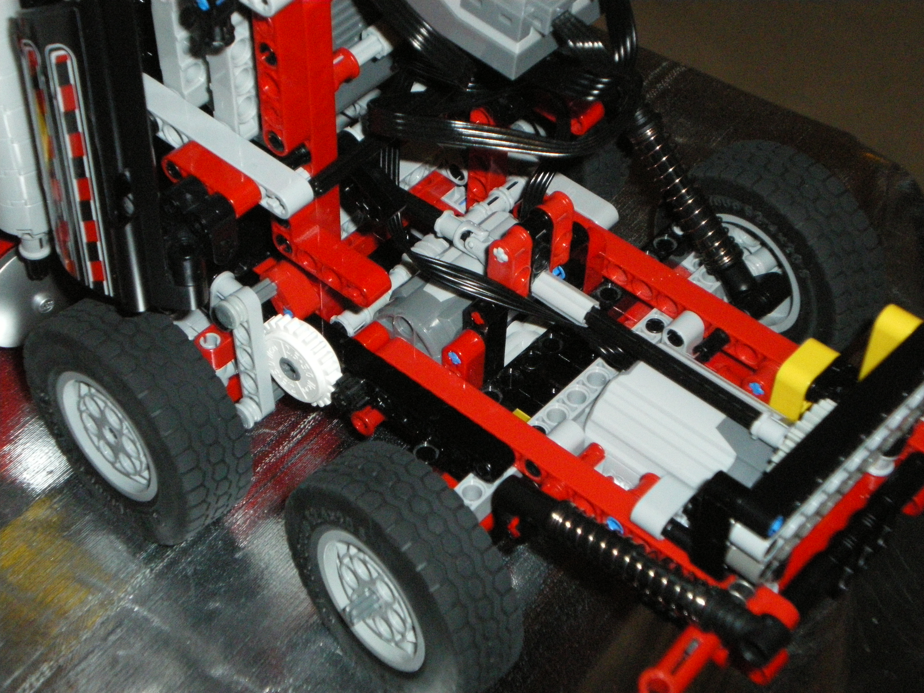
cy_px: 346
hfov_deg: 27.8
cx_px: 462
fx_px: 1869
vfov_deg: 21.0
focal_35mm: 70
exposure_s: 1/60
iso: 800
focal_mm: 12.3
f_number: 4.6
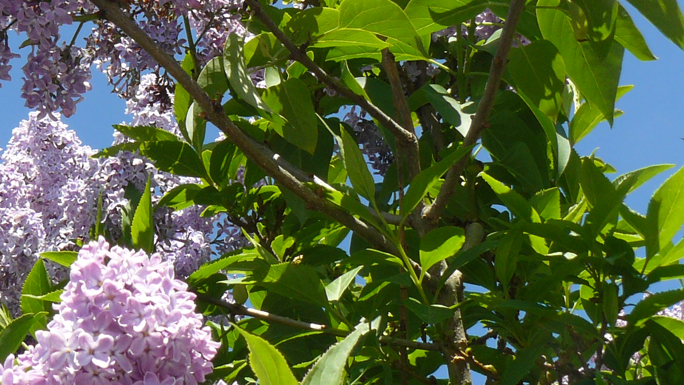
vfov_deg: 13.3
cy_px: 43
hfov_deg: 23.2
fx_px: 1632
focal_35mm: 90
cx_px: 95
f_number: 5.6
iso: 100
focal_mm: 6
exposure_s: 1/200
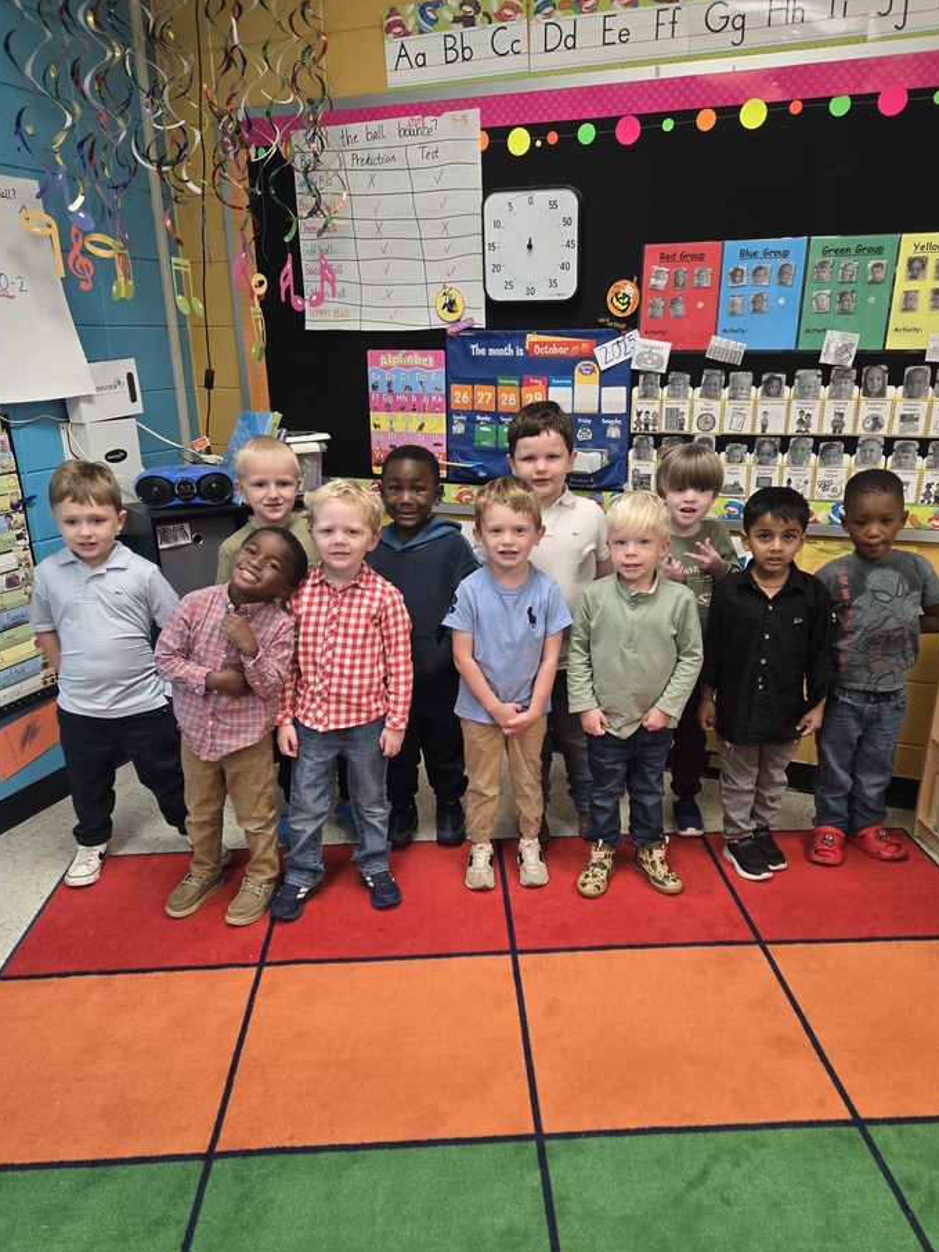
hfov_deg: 53.0
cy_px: 673
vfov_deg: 67.2
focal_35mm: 26
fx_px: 941
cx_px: 472
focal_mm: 5.4
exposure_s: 1/60
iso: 125
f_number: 1.8
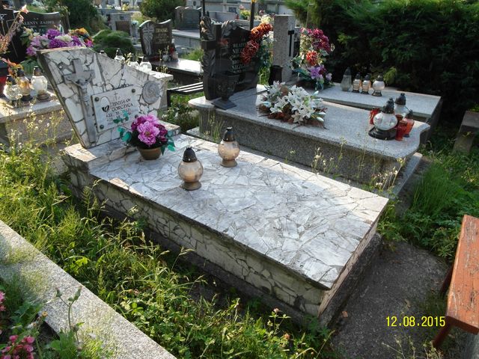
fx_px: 332
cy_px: 180
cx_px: 240
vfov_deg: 56.8
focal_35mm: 24
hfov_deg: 71.6
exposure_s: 1/125
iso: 80
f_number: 3.4
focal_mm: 5.2
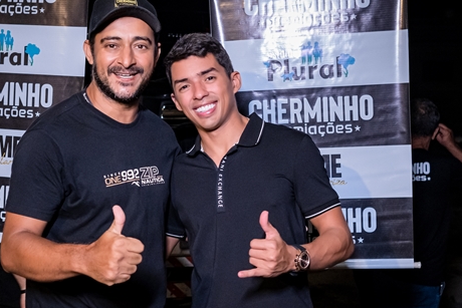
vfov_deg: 23.4
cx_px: 162
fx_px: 745
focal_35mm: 58
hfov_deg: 34.2
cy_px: 176
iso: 2000
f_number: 2.8
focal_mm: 24
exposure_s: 1/250
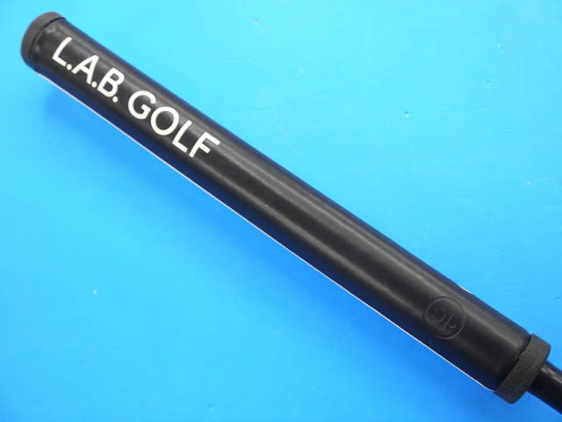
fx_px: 779
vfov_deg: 30.3
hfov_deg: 39.7
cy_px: 211
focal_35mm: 48
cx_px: 281
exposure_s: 1/125
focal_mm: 24
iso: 800
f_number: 4.5
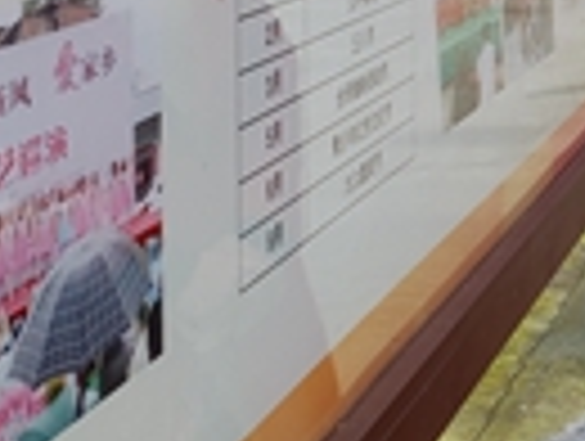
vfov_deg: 14.0
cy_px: -200
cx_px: 950
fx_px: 1693
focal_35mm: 100
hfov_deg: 17.1
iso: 64
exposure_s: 1/100
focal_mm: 4.3
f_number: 2.4
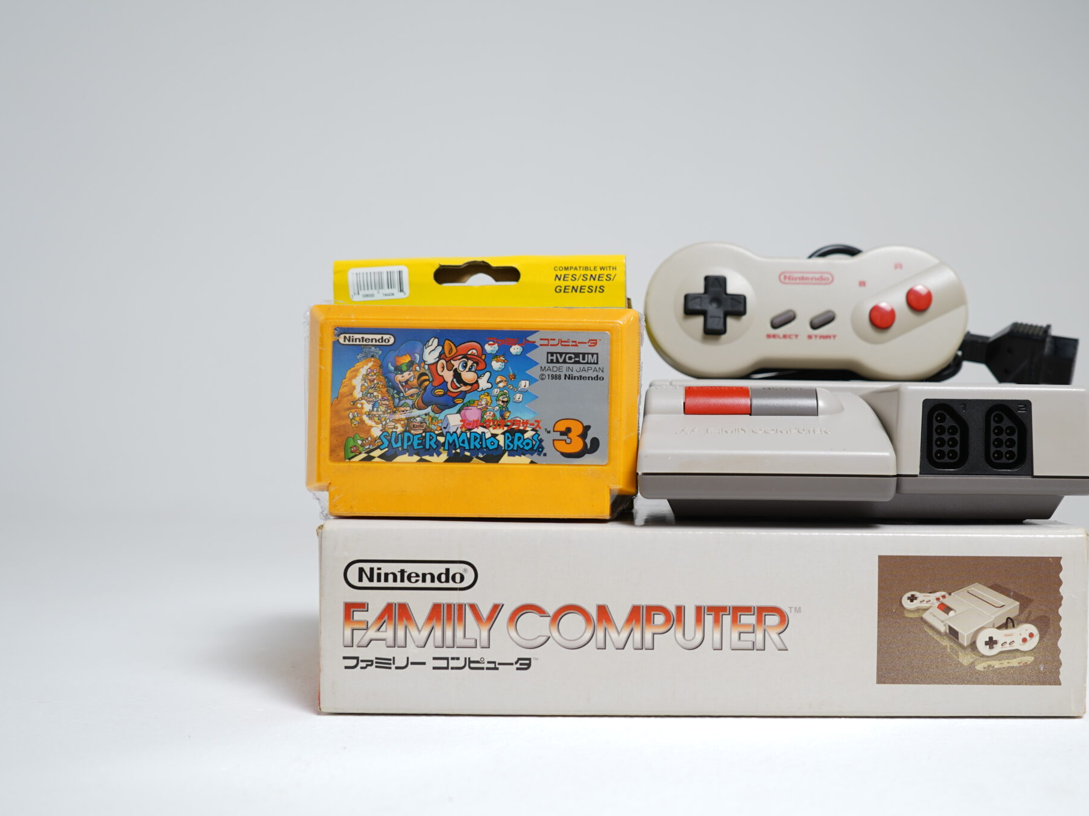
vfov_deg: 37.7
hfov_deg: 48.4
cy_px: 459
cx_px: 698
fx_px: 1195
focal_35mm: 38
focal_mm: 28
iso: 64
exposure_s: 1/6
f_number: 5
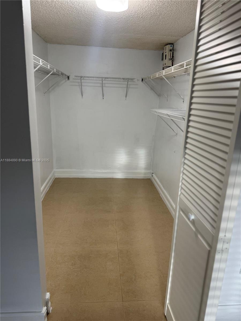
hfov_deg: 56.8
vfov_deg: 71.6
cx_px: 120
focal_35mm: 24
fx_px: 223
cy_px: 160
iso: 125
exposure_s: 1/120
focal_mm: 6.76
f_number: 1.78
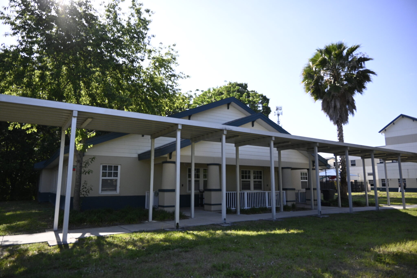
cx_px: 208
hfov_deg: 73.7
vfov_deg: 53.1
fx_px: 278
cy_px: 139
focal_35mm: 24
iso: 1000
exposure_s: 1/4000
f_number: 4
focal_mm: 16
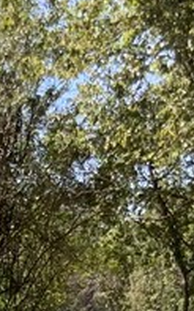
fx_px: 1354
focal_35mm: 160
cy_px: 540
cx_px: -153
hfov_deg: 7.9
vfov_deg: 12.1
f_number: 1.8
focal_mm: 3
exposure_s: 1/329
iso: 16
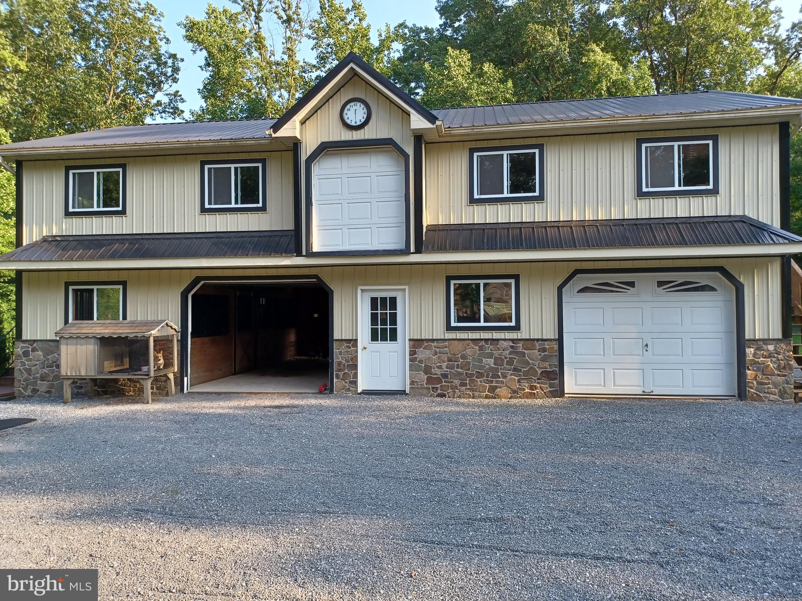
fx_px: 579
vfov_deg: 54.9
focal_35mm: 25
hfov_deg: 69.4
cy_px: 300
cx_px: 401
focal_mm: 4.6
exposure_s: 1/120
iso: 50
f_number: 1.8
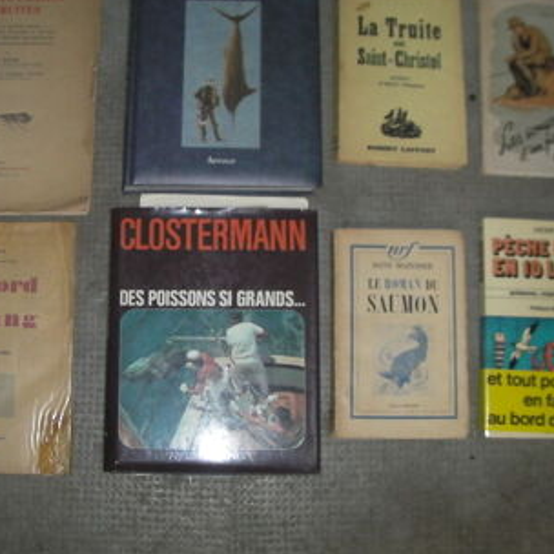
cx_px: 210
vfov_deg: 32.2
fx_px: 960
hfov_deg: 32.1
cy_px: 248
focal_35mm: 53
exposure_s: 1/30
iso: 200
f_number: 3.5
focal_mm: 6.3
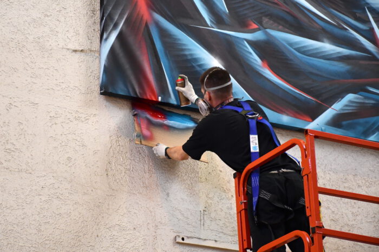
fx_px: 1263
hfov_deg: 17.1
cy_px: 126
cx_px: 190
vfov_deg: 11.4
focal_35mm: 120
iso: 2200
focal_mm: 80
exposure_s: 1/125
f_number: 5.3
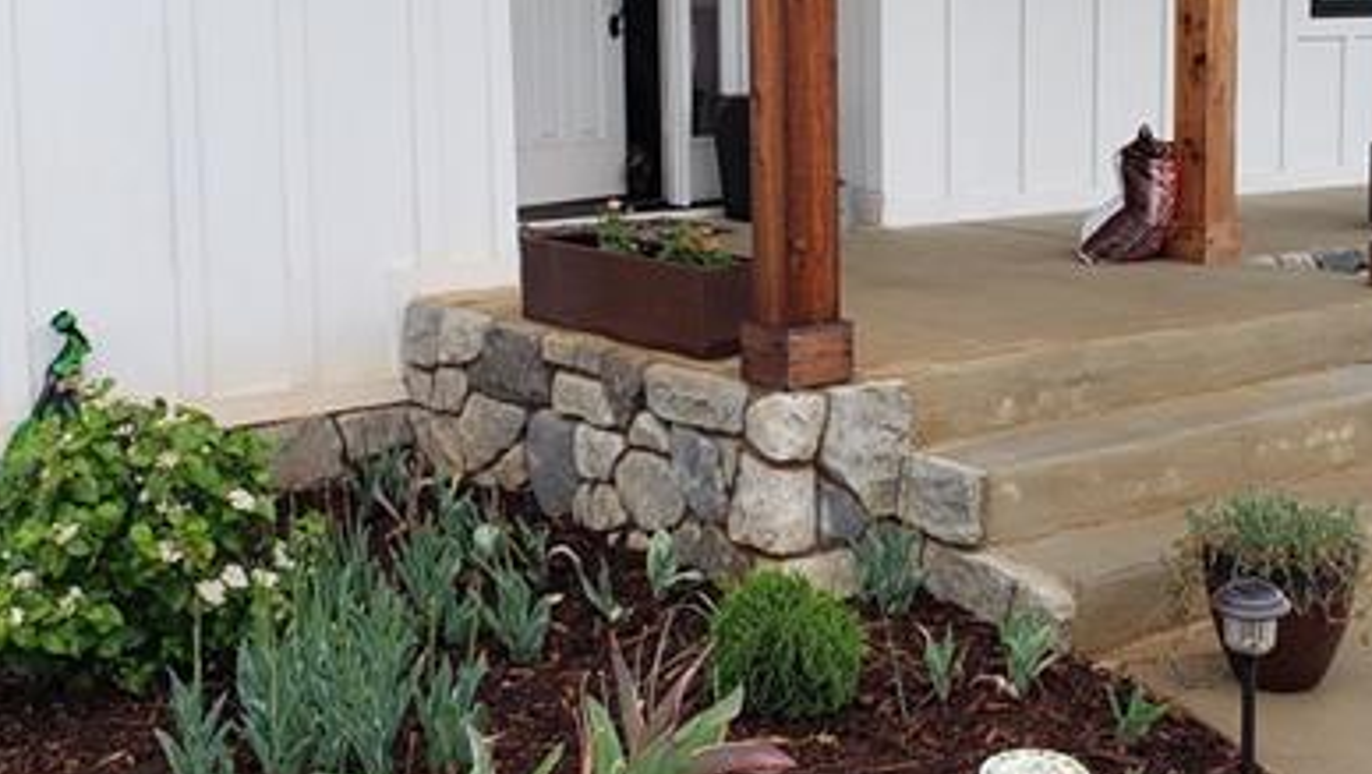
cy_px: 194
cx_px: 958
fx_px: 2039
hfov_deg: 36.6
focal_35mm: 56
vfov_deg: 21.3
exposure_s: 1/184
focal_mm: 4.3
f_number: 2.4
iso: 50
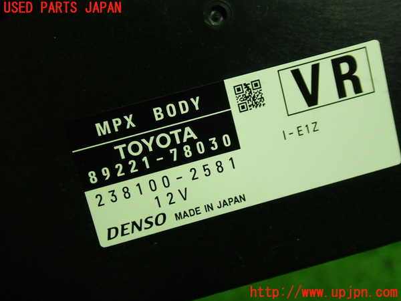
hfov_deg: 49.0
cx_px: 200
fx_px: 440
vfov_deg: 37.7
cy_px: 150
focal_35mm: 38
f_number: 2.7
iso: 200
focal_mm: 6.83
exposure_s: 1/40
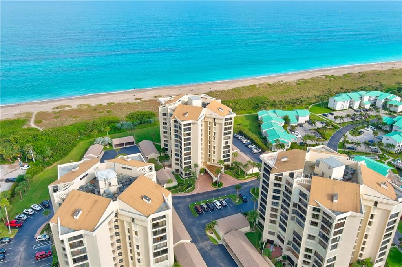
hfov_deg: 63.7
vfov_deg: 44.9
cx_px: 201
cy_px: 134
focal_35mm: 29
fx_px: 324
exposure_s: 1/163
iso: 105
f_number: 8
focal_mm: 10.6
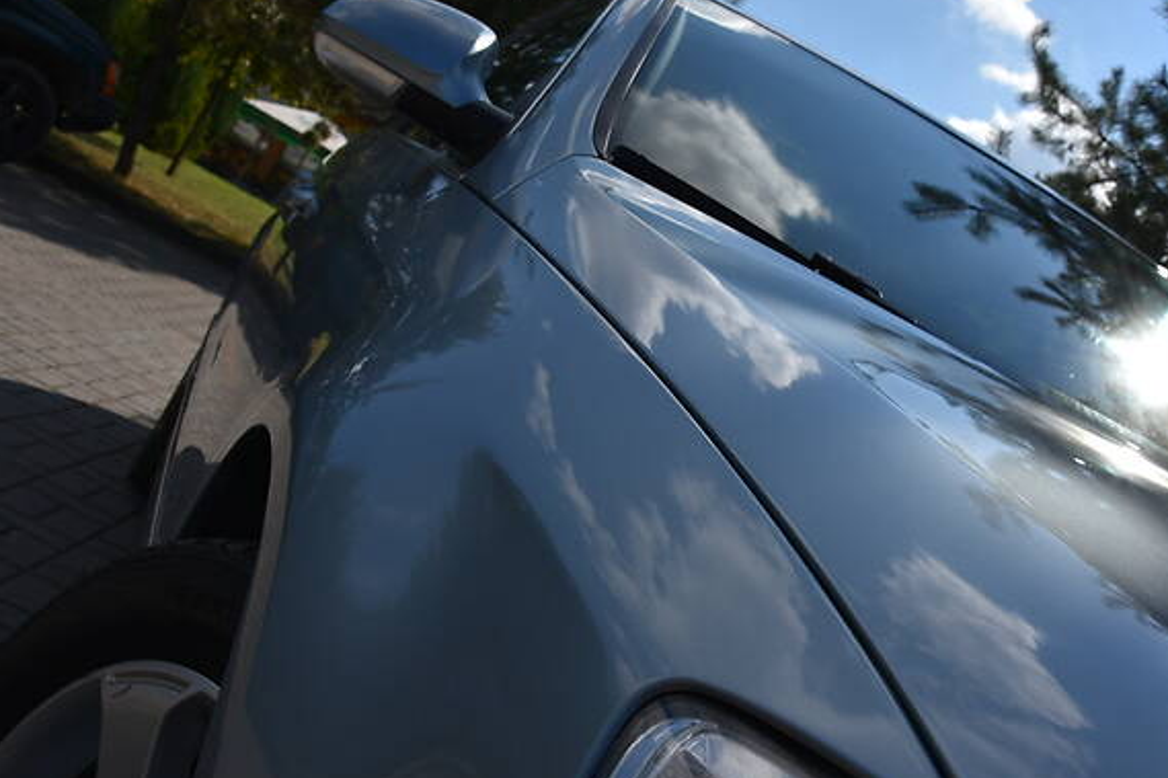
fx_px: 1459
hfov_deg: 43.6
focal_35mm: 45
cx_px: 640
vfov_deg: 29.8
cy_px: 352
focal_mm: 32
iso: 200
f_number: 11
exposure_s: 1/500
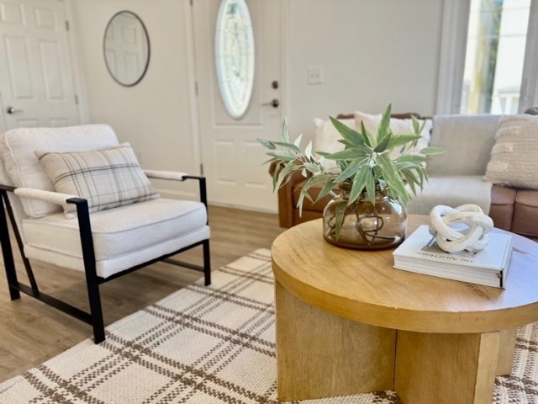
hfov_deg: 71.6
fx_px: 373
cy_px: 202
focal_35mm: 24
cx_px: 269
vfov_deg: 56.8
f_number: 1.78
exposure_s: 1/240
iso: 160
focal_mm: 6.76
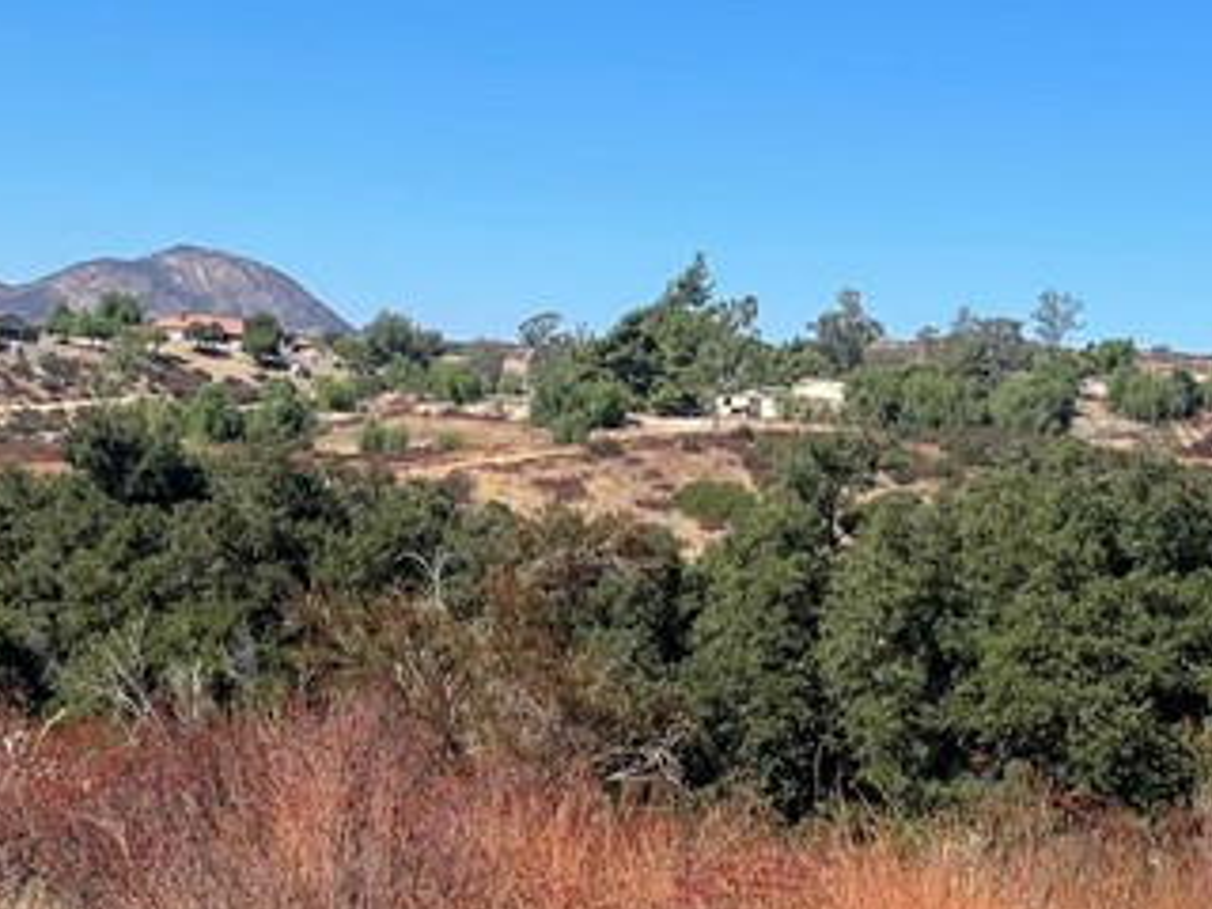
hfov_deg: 24.3
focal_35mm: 80
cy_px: 746
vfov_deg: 18.2
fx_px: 2801
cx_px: 454
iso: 32
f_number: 1.6
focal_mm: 5.1
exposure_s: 1/3922
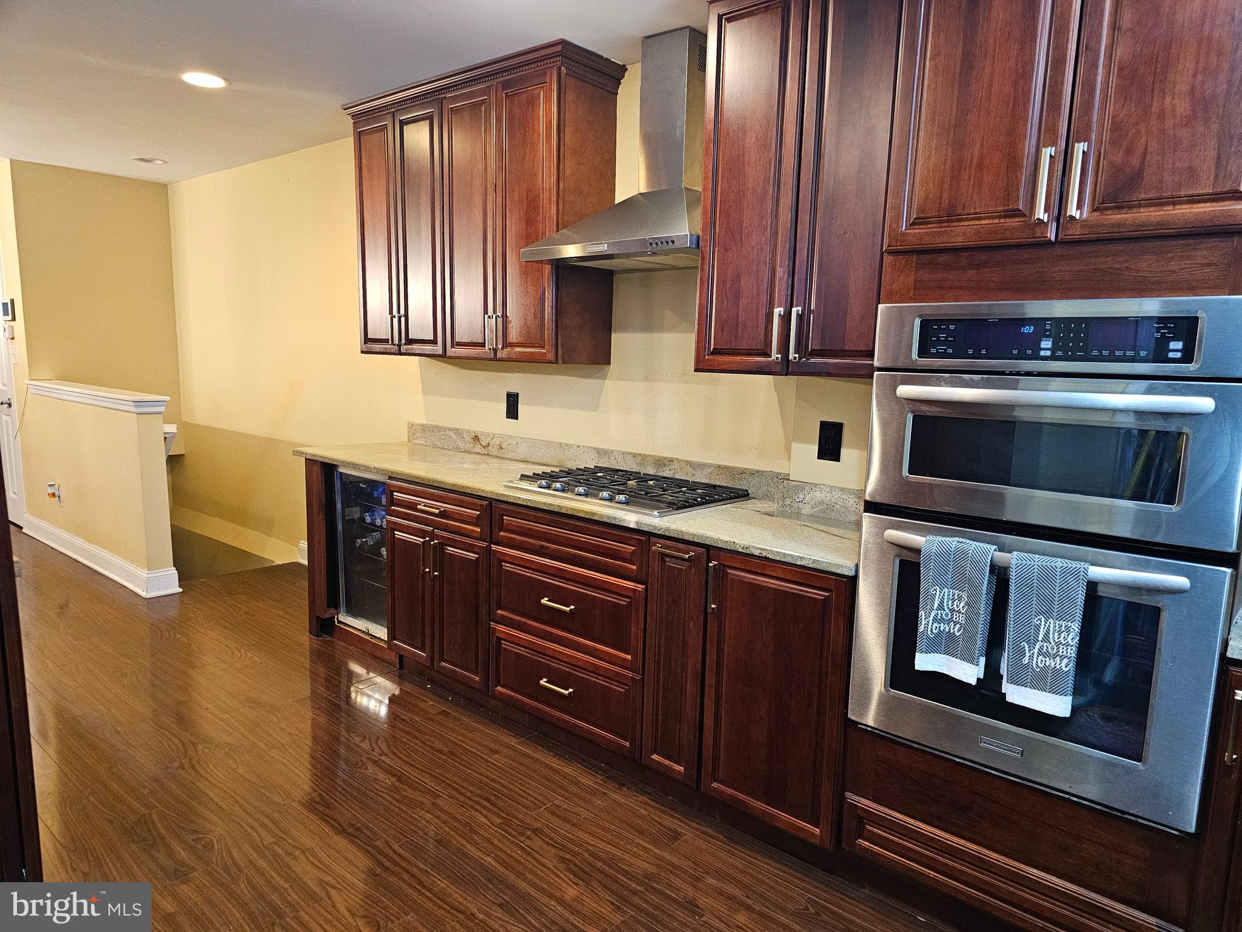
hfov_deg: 73.9
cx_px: 621
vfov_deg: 58.9
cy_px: 466
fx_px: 825
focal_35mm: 23
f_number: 1.7
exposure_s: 1/60
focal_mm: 6.3
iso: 640
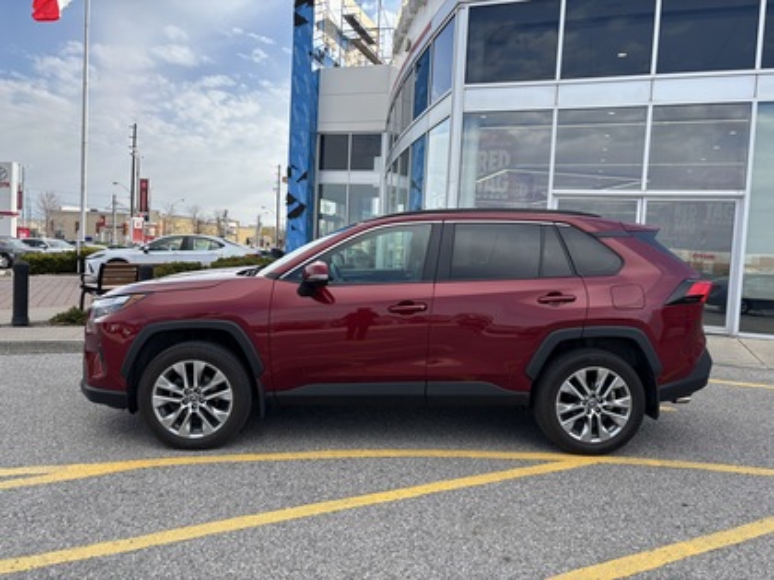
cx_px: 387
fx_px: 581
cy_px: 290
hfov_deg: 67.3
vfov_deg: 53.1
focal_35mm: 26
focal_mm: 5.96
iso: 50
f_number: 1.6
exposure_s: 1/1721
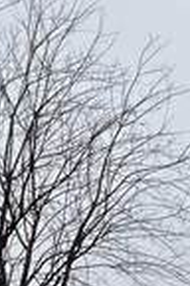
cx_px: 730
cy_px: 636
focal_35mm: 120
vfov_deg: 13.6
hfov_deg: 7.9
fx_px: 950
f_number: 1.8
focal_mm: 1.57
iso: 64
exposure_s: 1/99
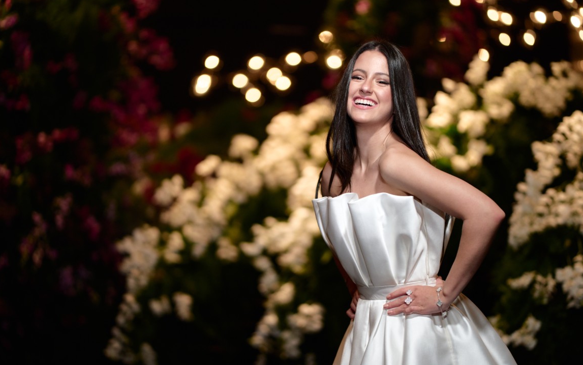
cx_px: 291
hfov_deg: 23.8
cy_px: 184
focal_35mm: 87
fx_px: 1382
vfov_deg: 15.0
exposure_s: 1/400
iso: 1250
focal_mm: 85
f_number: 1.8
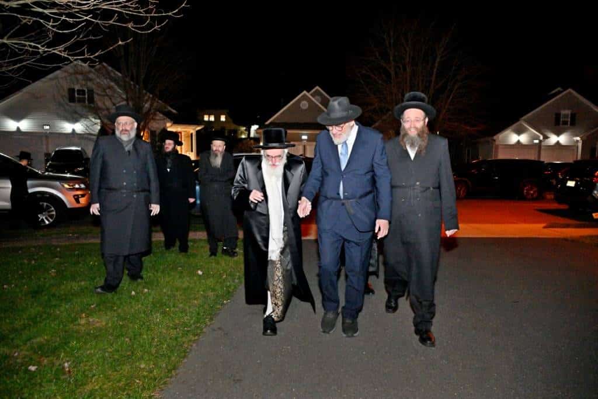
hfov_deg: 73.7
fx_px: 399
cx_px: 299
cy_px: 200
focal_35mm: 24
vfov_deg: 53.1
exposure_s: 1/100
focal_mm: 24
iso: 2000
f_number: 4
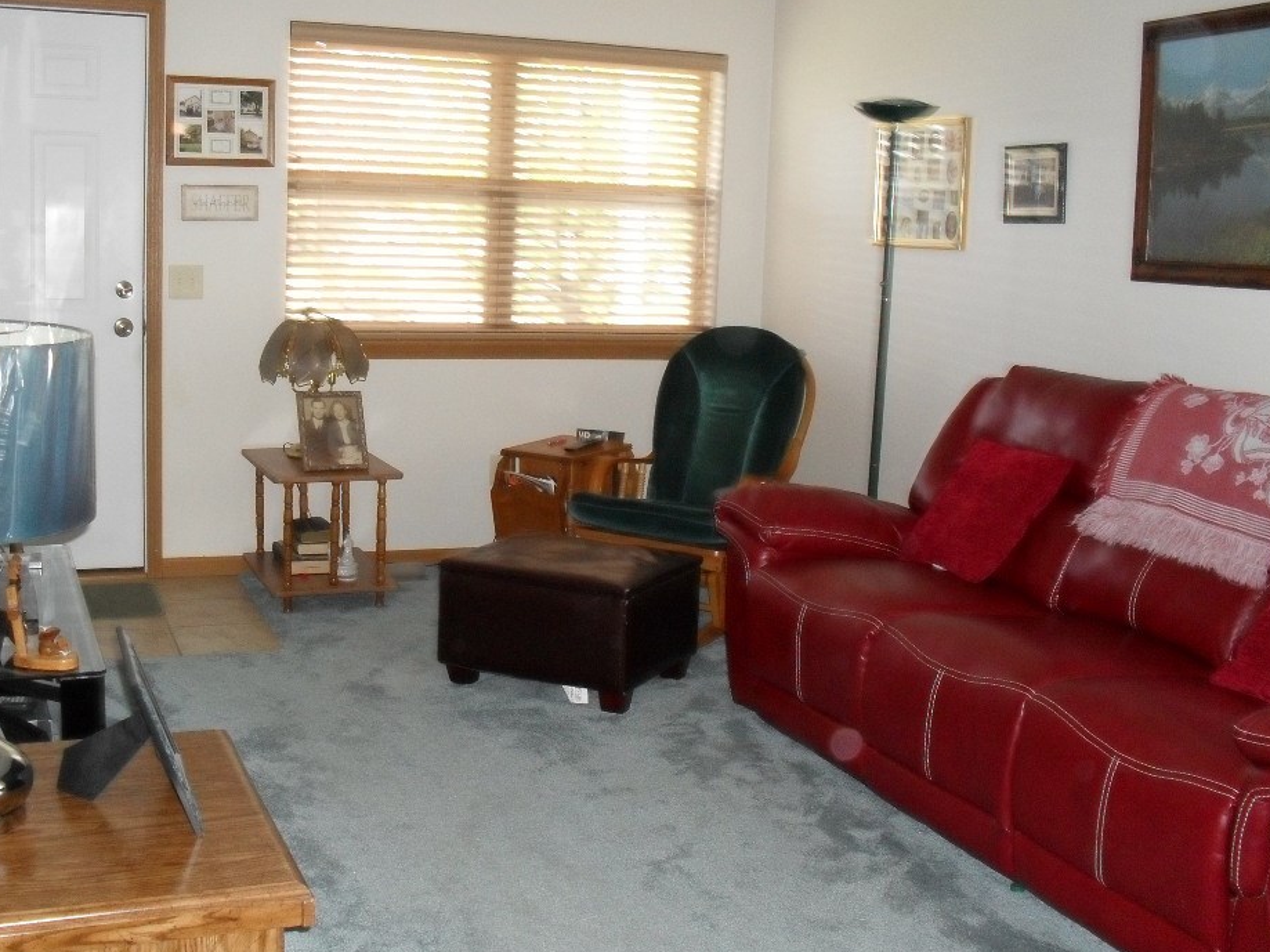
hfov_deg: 47.8
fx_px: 1431
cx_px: 580
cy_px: 460
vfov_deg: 36.8
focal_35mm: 39
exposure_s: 1/45
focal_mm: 6.3
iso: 320
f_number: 3.2
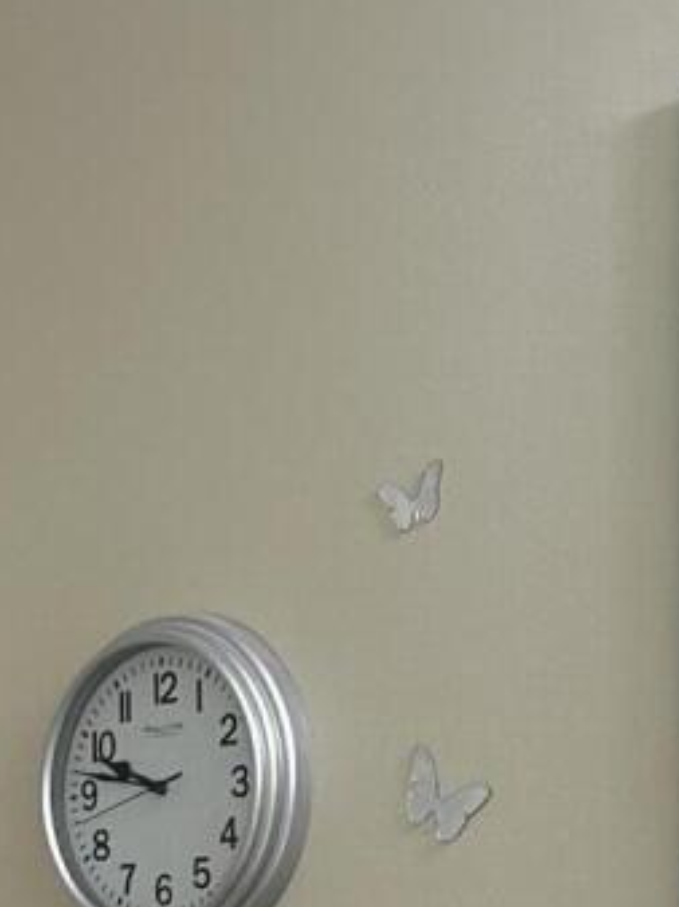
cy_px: 1210
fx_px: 4033
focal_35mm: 154
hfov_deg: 9.4
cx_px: -252
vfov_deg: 12.4
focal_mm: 5.7
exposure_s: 1/120
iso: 64
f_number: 1.5
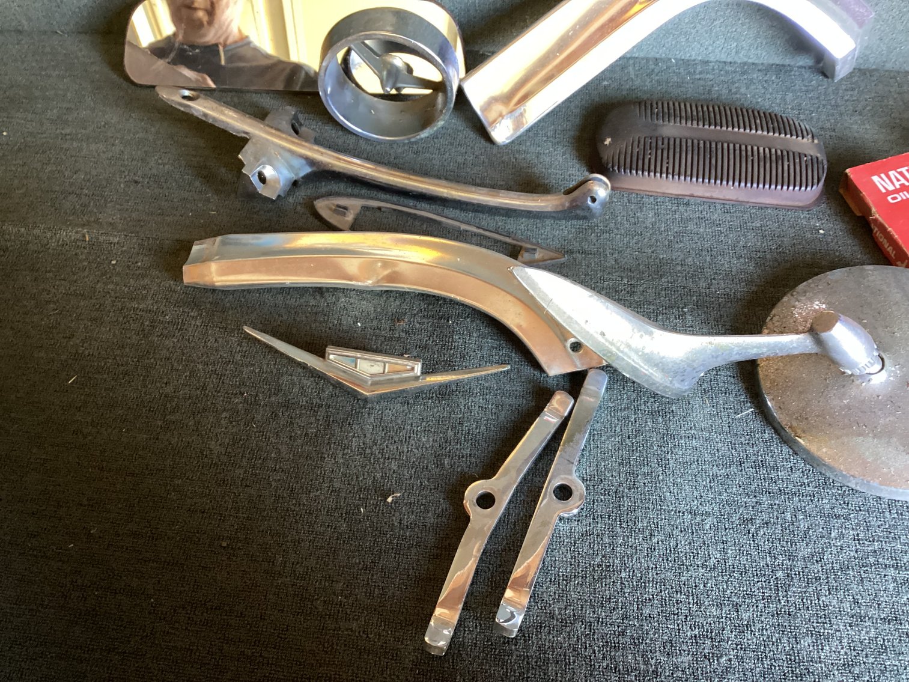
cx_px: 454
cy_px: 341
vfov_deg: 45.4
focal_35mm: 31
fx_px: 814
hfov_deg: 58.3
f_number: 2.4
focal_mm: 3.3
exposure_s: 1/30
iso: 320
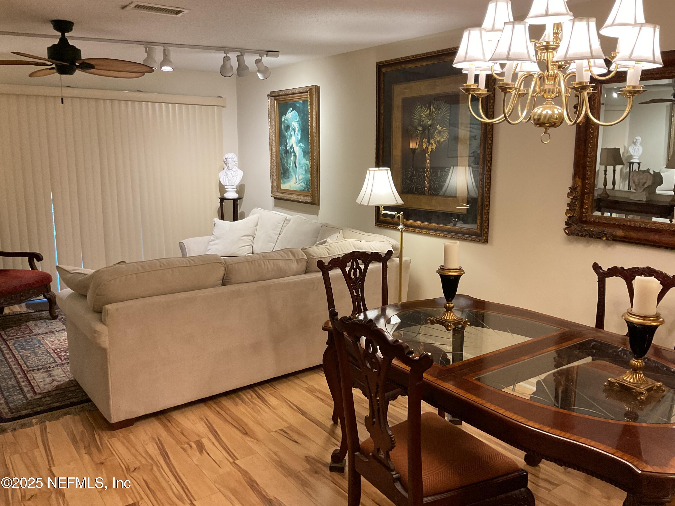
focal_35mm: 29
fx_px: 565
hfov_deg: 61.7
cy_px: 253
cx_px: 338
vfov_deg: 48.2
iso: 80
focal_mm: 3
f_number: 1.8
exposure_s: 1/60
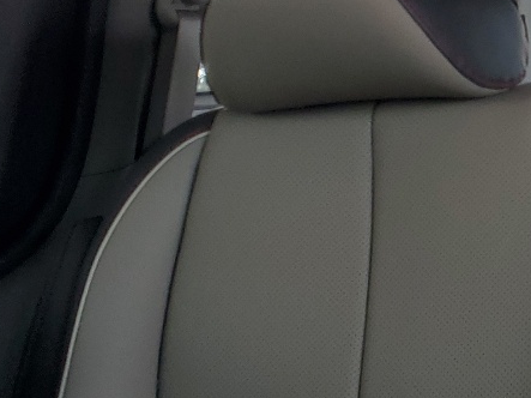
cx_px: 788
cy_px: 29
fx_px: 1442
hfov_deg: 18.6
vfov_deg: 15.5
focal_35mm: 94
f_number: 1.5
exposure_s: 1/60.2
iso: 54
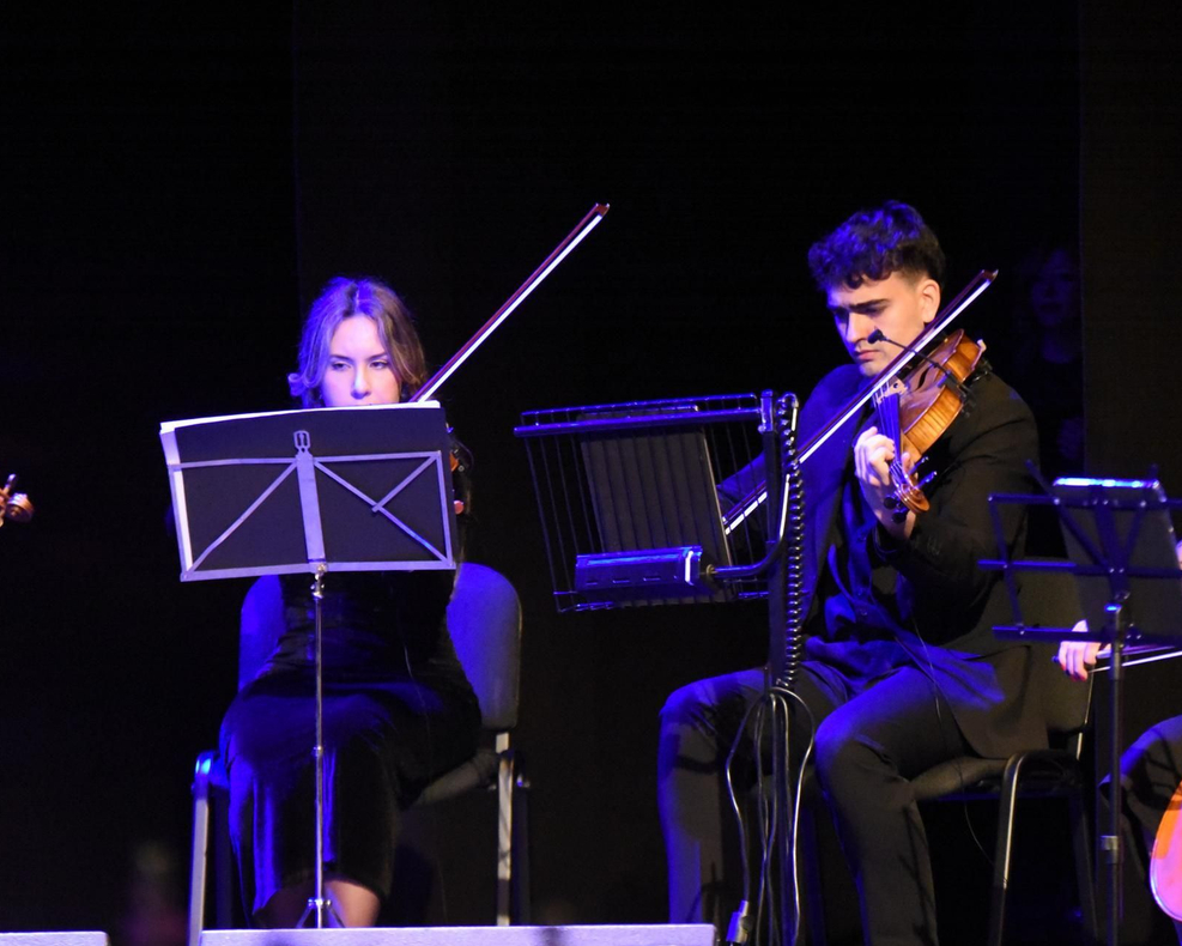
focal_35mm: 213
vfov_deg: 7.3
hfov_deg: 9.1
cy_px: 544
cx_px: 812
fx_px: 7453
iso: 12800
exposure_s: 1/100
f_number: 2.8
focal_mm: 140
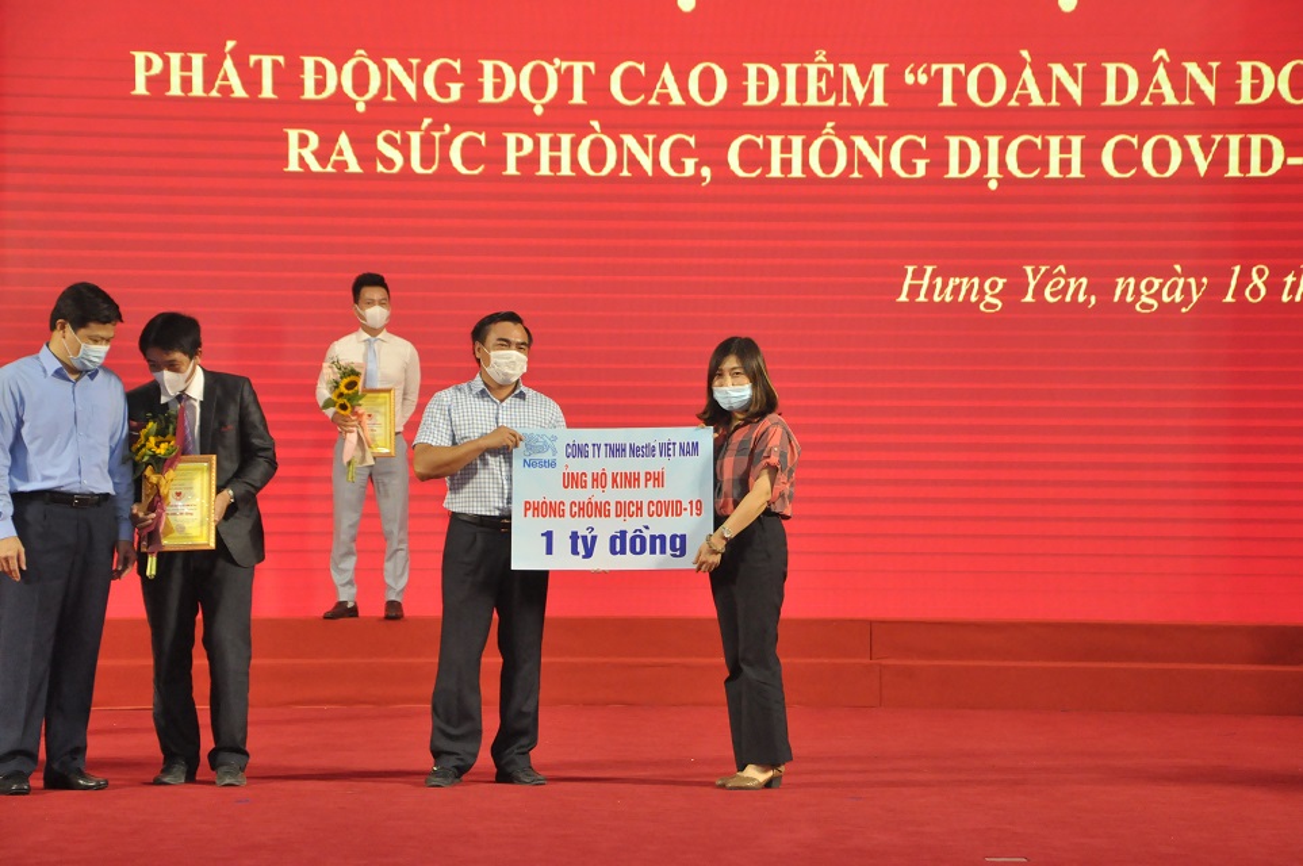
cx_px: 652
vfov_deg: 12.2
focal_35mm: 112
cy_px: 433
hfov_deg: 18.2
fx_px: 4068
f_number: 7.1
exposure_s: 1/200
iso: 2000
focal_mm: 75
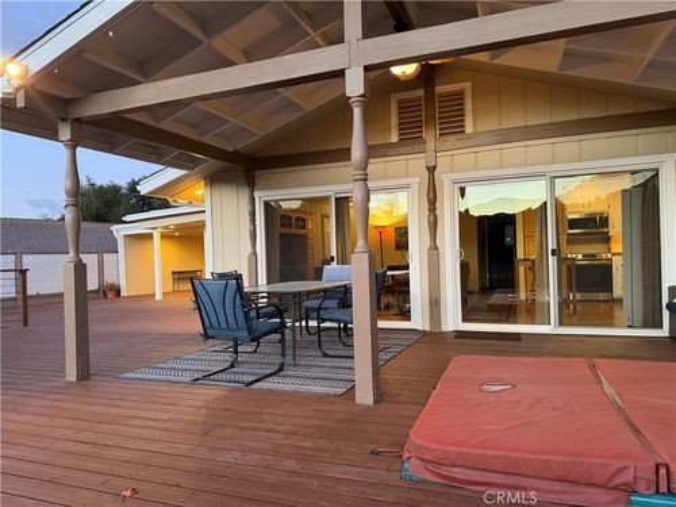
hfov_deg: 71.6
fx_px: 469
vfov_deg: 56.8
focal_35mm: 24
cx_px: 338
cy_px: 254
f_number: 1.78
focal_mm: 6.76
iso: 400
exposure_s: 1/60
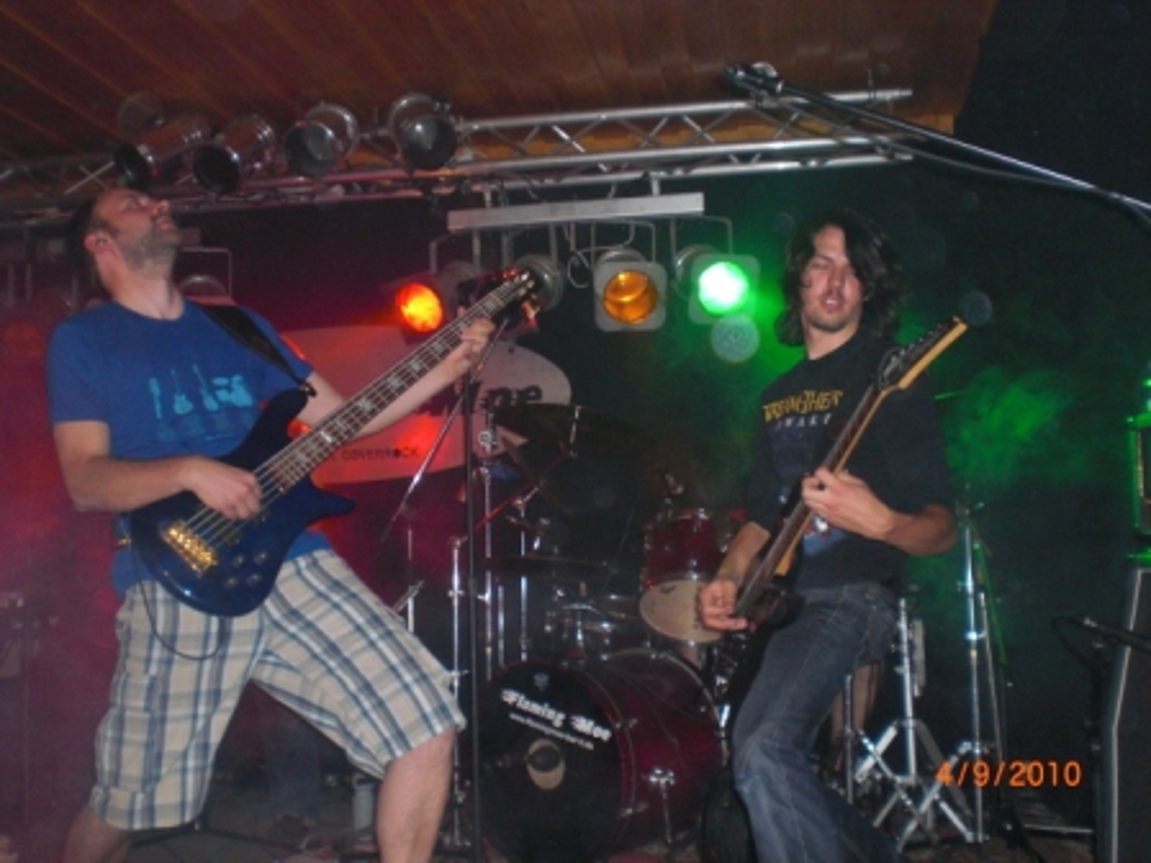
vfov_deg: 37.7
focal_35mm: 38
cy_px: 432
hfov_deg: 49.0
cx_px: 576
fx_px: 1264
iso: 200
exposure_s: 1/60
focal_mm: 6.3
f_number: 3.1
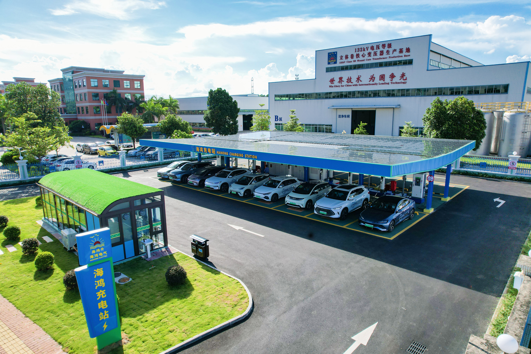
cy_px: 177
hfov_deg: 78.6
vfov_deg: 57.2
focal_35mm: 22
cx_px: 266
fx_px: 324
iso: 100
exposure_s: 1/2000
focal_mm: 8.38
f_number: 2.8
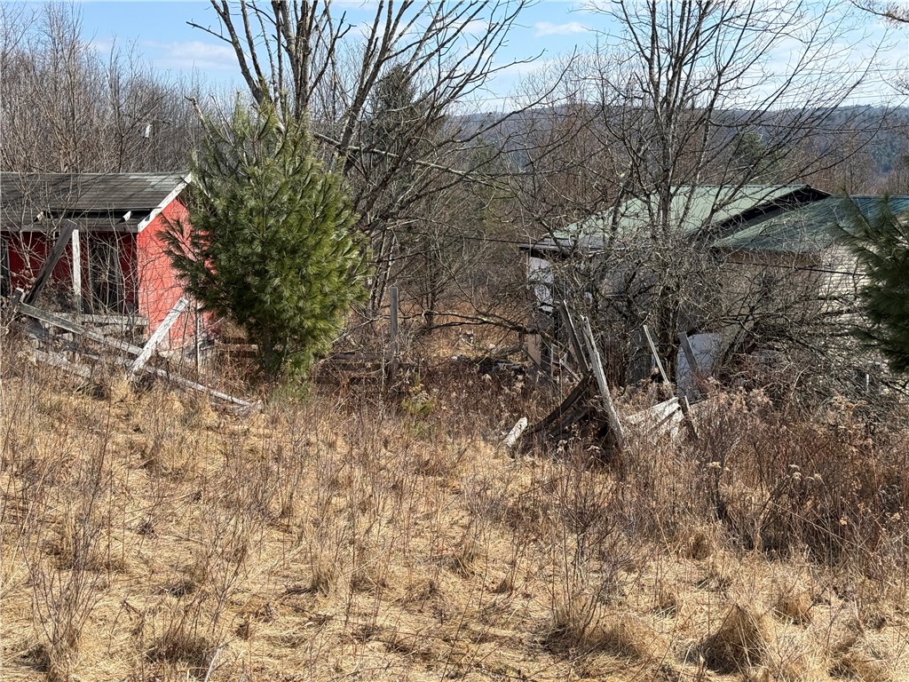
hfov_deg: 39.7
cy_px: 341
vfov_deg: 30.3
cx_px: 454
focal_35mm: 48
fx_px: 1260
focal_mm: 6.76
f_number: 1.78
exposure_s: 1/2976
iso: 64
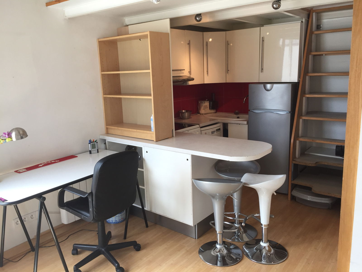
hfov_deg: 61.7
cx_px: 181
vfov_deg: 48.2
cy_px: 136
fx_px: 303
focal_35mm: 29
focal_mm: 4.15
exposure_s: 1/100
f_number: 2.2
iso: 50
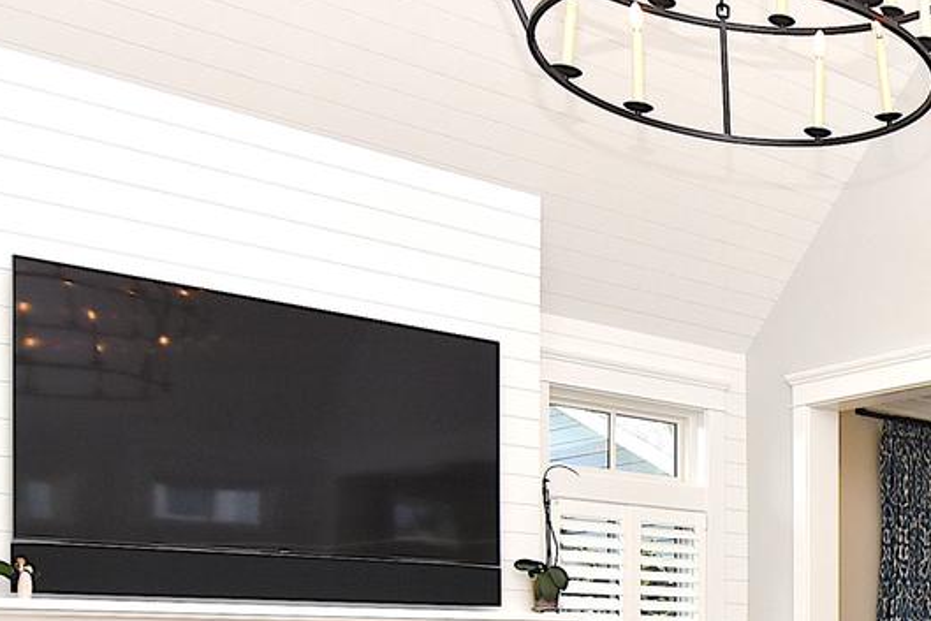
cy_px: 672
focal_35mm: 49
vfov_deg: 25.6
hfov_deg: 33.3
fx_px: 1267
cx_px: 1102
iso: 800
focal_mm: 12
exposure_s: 1/125
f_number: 9
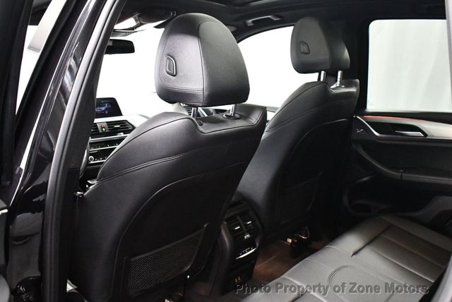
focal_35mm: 36
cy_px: 151
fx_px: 452
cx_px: 226
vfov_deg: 36.9
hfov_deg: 53.1
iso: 7200
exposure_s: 1/60
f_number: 3.5
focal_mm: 18
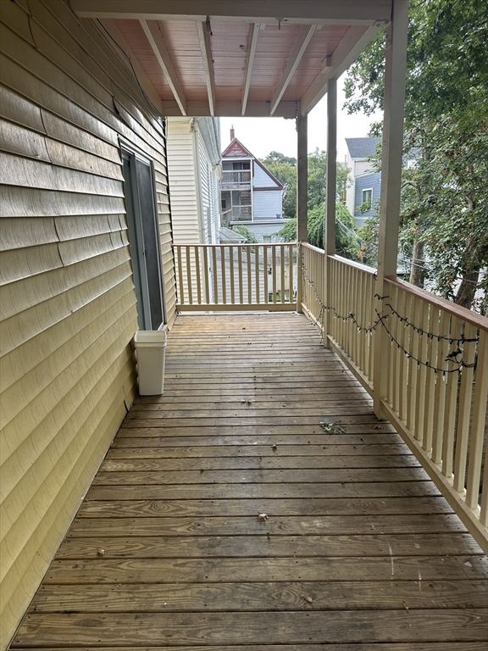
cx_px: 244
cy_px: 326
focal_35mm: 24
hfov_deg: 56.8
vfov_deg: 71.6
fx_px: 451
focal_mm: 6.86
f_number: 1.78
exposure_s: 1/189
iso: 64
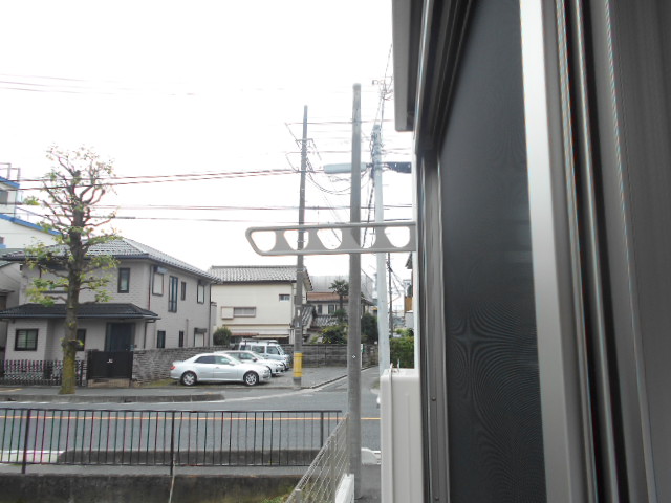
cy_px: 252
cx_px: 336
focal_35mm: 26
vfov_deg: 53.1
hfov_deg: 67.3
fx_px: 504
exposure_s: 1/500
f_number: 3.2
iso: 80
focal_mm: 4.6
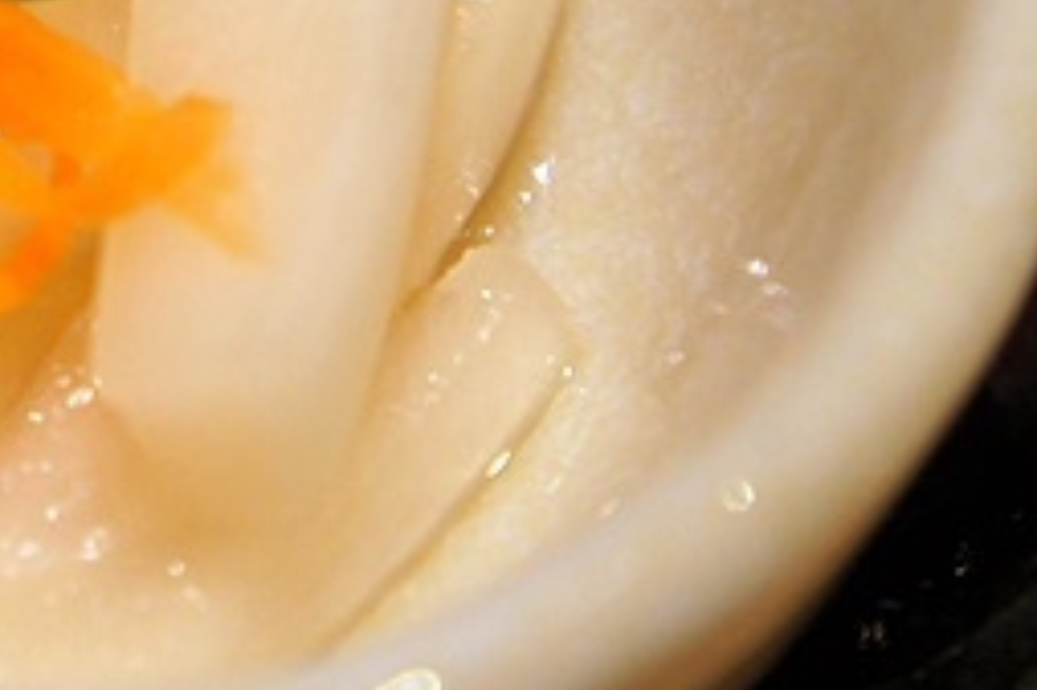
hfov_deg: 10.1
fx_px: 5815
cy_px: 39
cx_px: -86
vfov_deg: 6.8
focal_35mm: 202
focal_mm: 38
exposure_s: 1/60
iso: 800
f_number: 4.5
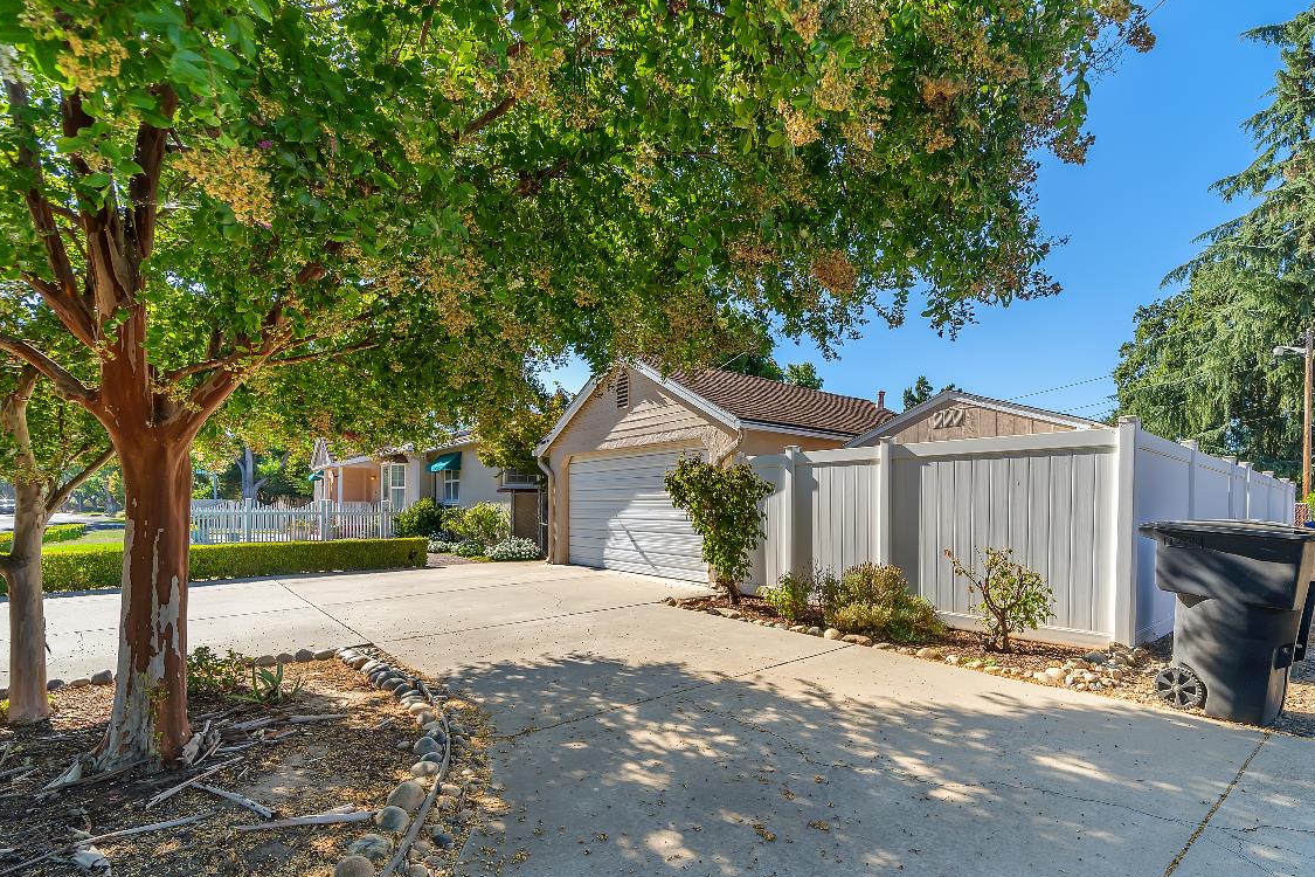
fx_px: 584
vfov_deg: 73.2
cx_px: 756
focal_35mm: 16
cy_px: 512
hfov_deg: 96.0
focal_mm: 12
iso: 100
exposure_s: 1/160
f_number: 6.3
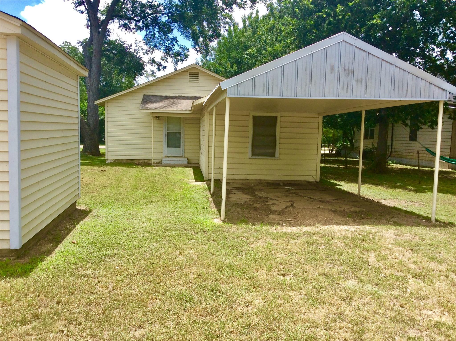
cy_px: 170
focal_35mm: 32
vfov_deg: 44.0
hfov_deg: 56.9
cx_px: 228
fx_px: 421
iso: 32
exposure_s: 1/986
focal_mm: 3.3
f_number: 2.4
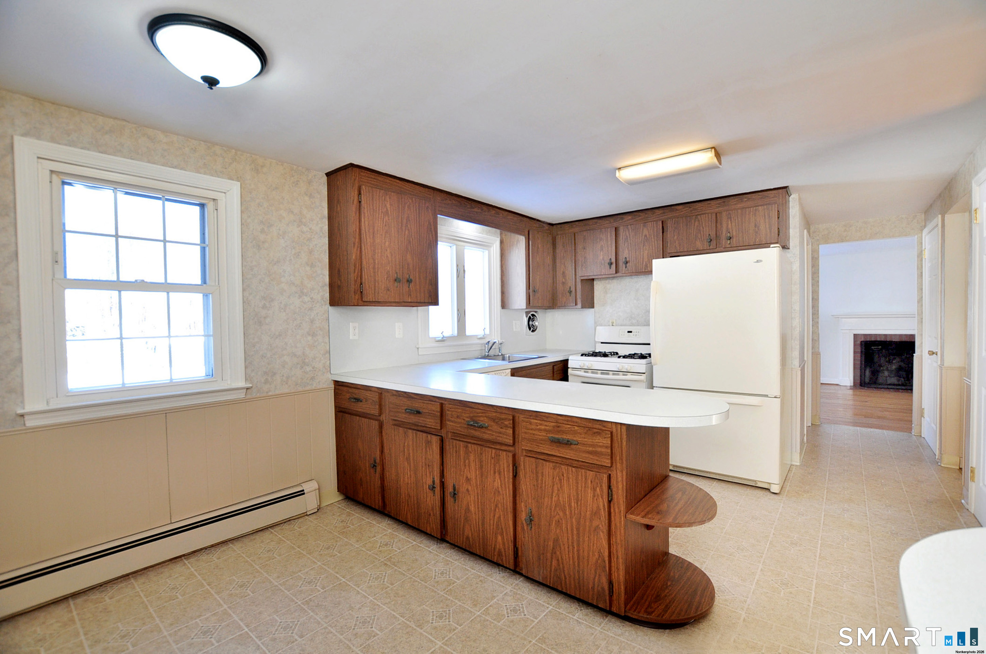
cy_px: 327
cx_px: 493
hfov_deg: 100.5
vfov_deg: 77.2
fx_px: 410
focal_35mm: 15
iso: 400
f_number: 4.5
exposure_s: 1/100
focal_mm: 10
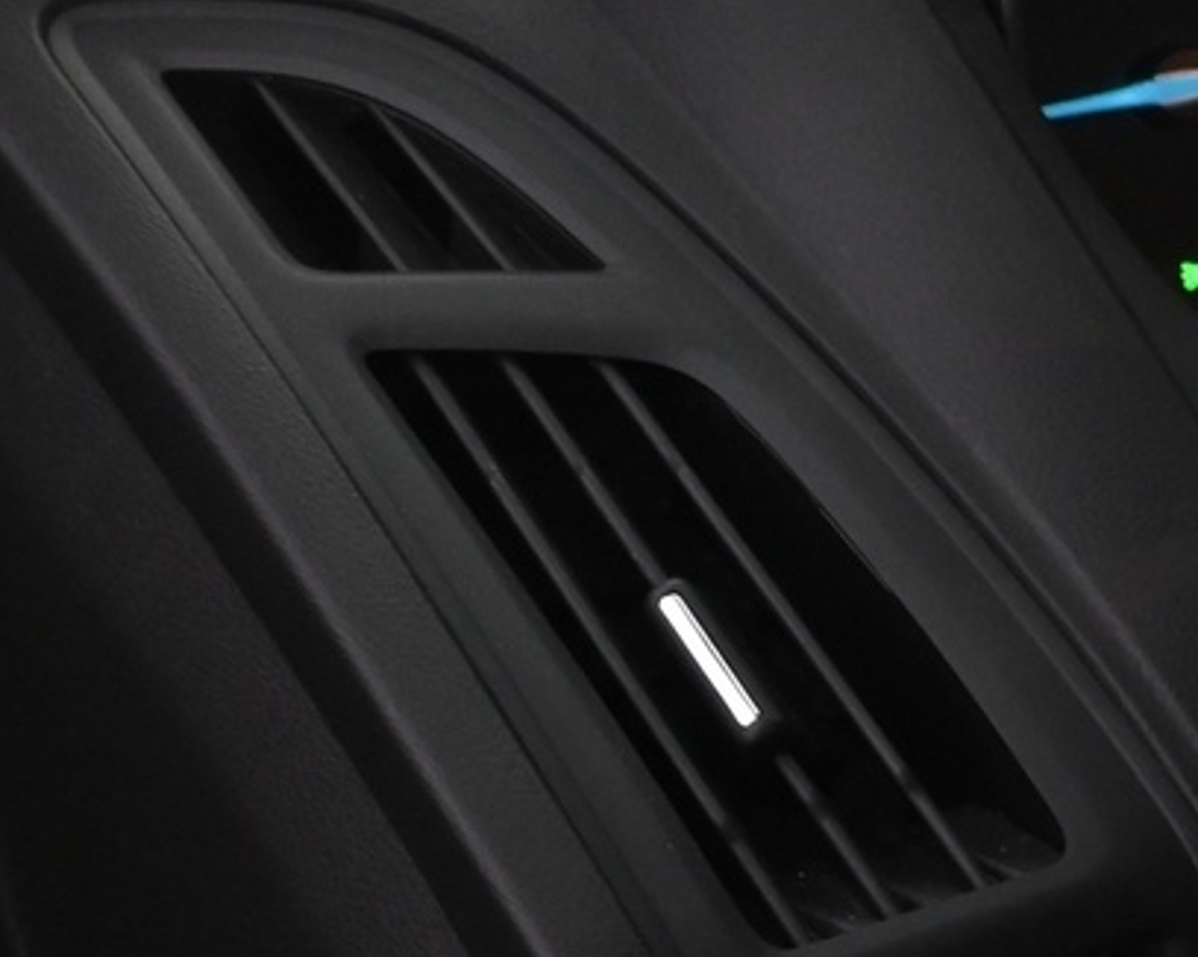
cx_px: 2375
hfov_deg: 13.3
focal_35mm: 126
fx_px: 4458
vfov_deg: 12.2
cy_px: 699
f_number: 4
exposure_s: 1/40
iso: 1600
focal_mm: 22.5
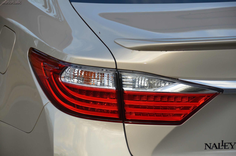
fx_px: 932
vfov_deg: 9.6
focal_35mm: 142
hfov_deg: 14.4
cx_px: 118
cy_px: 78
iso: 800
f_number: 5.3
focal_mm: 95
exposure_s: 1/800
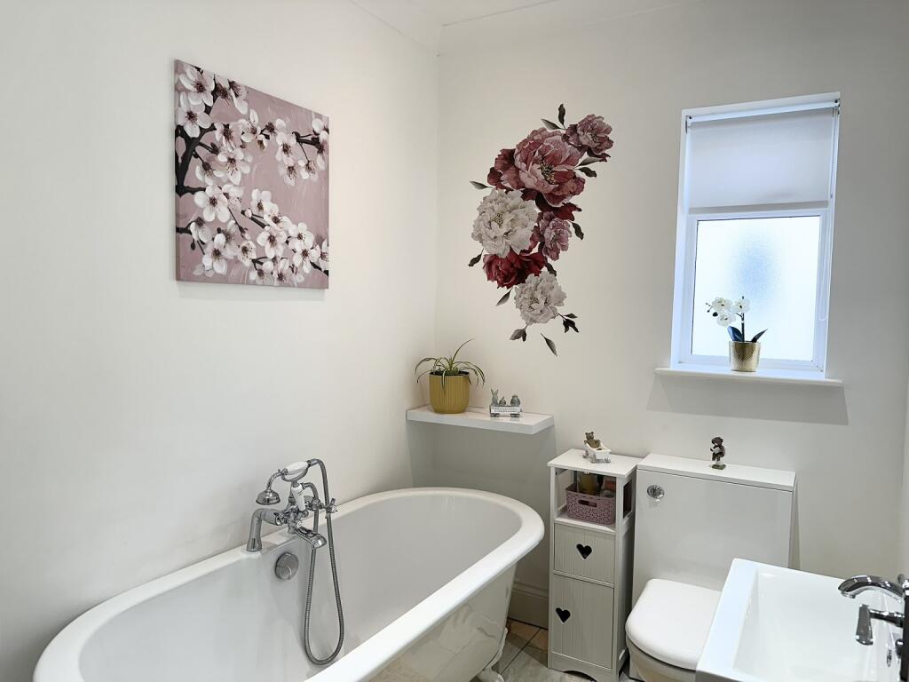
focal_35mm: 24
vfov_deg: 56.8
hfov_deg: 71.6
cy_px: 341
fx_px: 630
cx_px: 454
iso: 64
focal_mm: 6.86
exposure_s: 1/100
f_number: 1.78
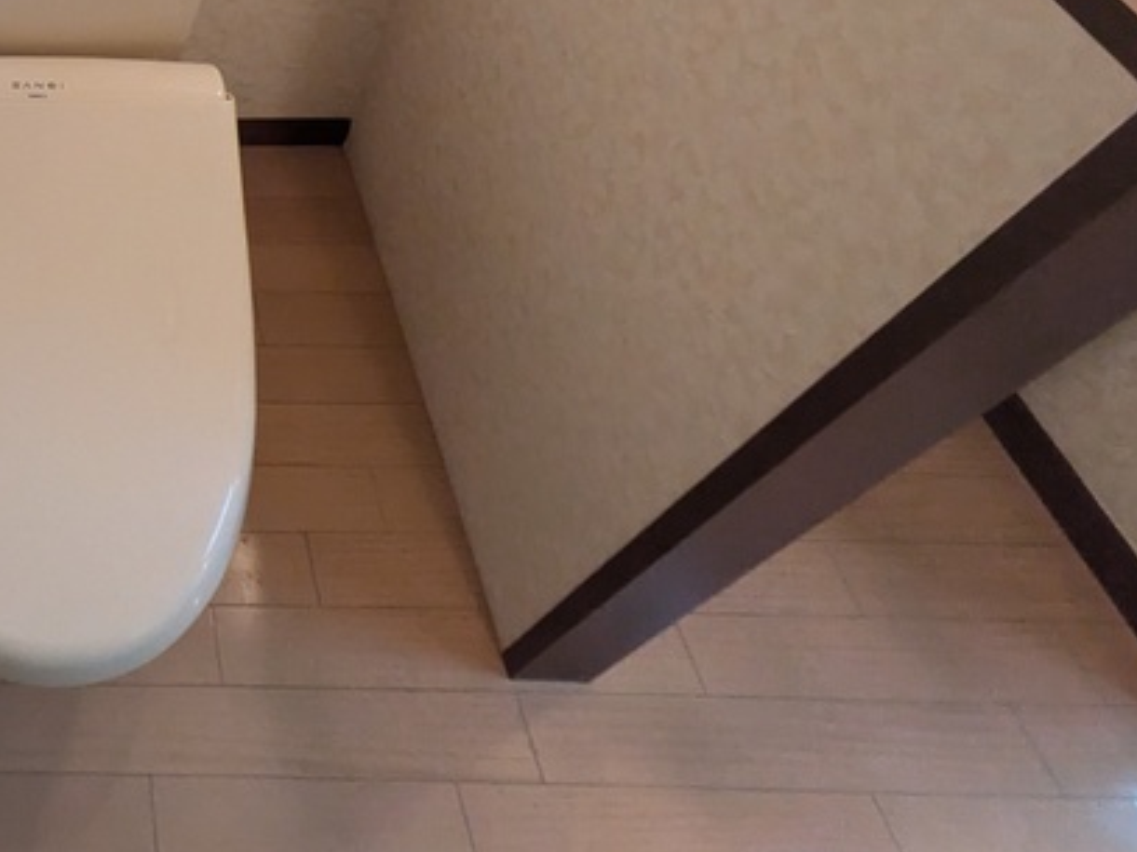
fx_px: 1084
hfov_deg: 45.0
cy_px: -101
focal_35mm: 33
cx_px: -49
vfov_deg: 36.0
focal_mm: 1.83
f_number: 2.2
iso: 327
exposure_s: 1/40
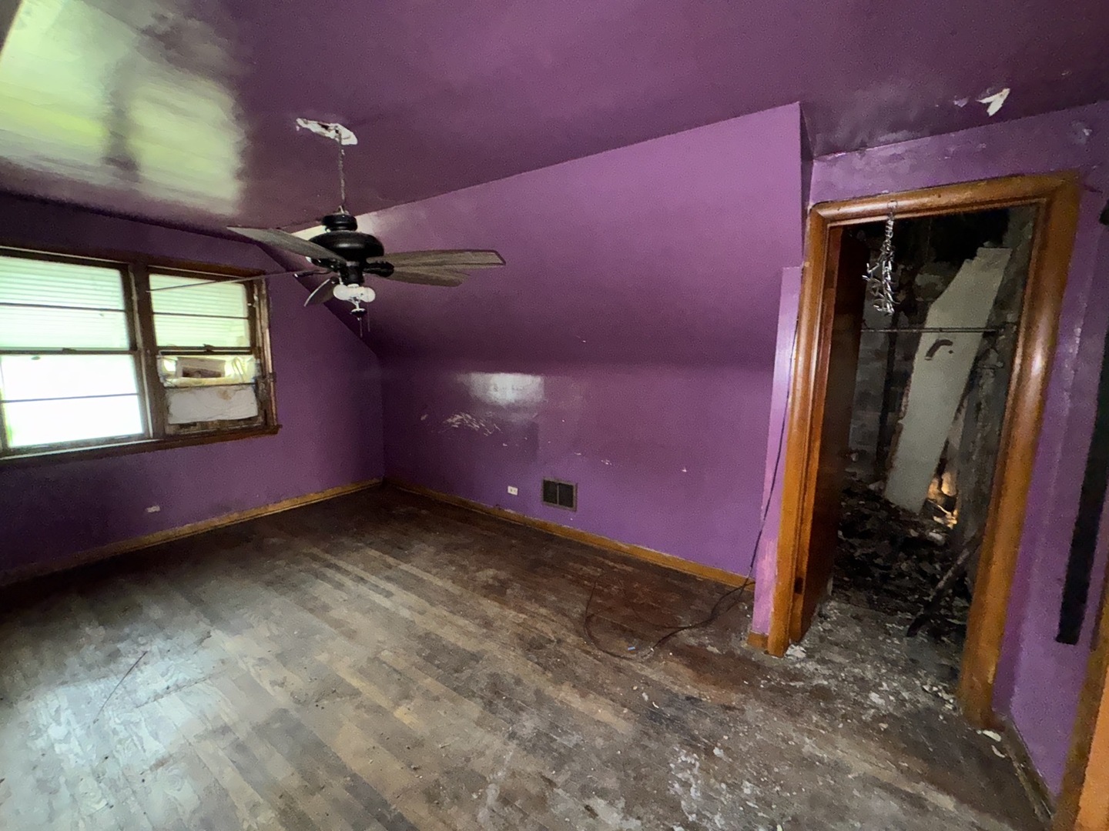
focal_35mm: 14
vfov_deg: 85.7
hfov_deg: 102.1
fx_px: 449
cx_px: 554
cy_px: 416
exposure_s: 1/26
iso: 800
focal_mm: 2.22
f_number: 2.2
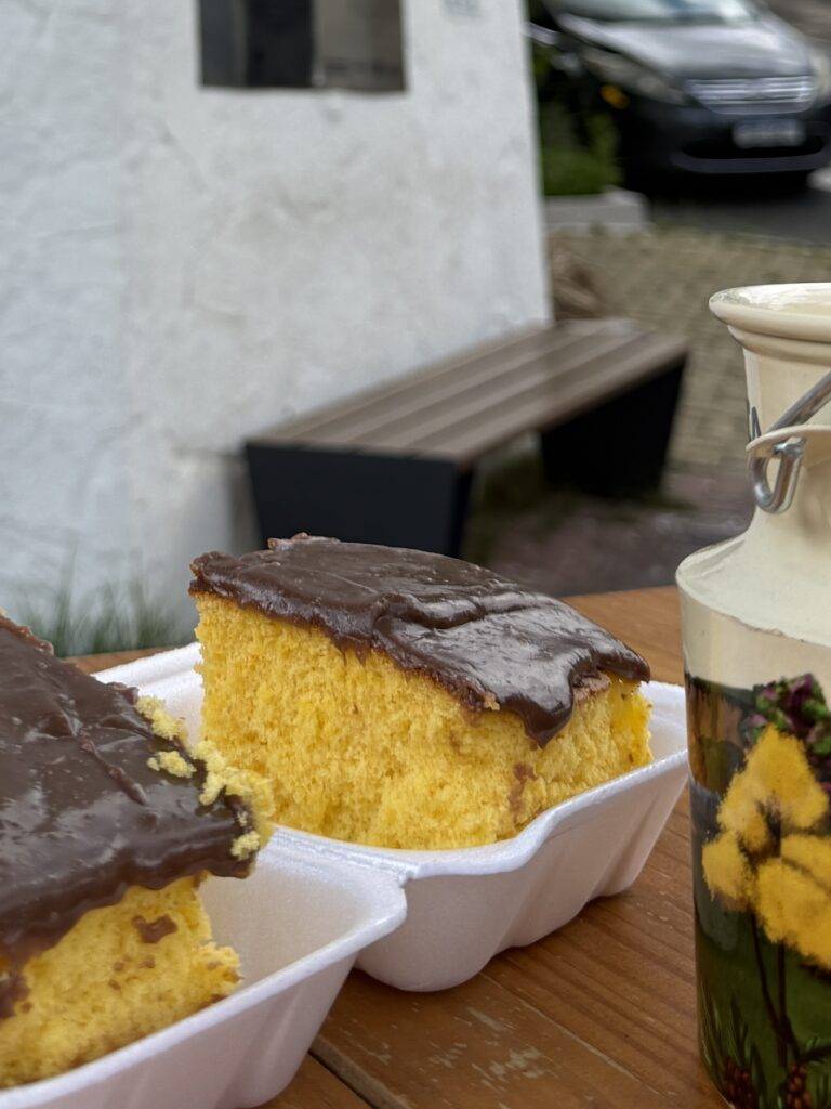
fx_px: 1920
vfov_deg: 30.0
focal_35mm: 60
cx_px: 190
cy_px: -1
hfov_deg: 24.1
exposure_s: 1/2110
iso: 100
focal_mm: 6.76
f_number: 1.78
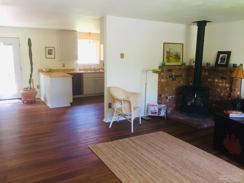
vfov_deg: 48.2
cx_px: 122
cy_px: 92
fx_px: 204
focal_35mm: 29
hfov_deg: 61.7
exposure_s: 1/30
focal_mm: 4.15
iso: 64
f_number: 2.2
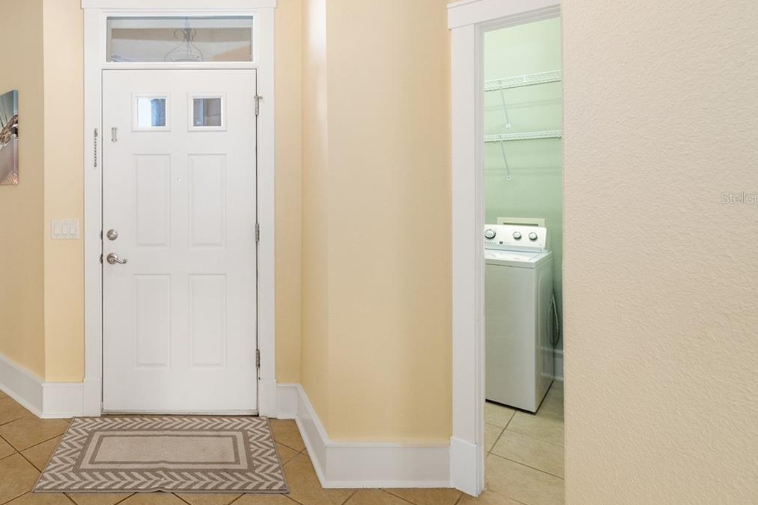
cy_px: 197
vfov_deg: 56.7
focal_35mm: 22
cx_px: 192
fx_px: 463
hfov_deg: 73.2
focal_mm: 14
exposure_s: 1/13
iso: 500
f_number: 8
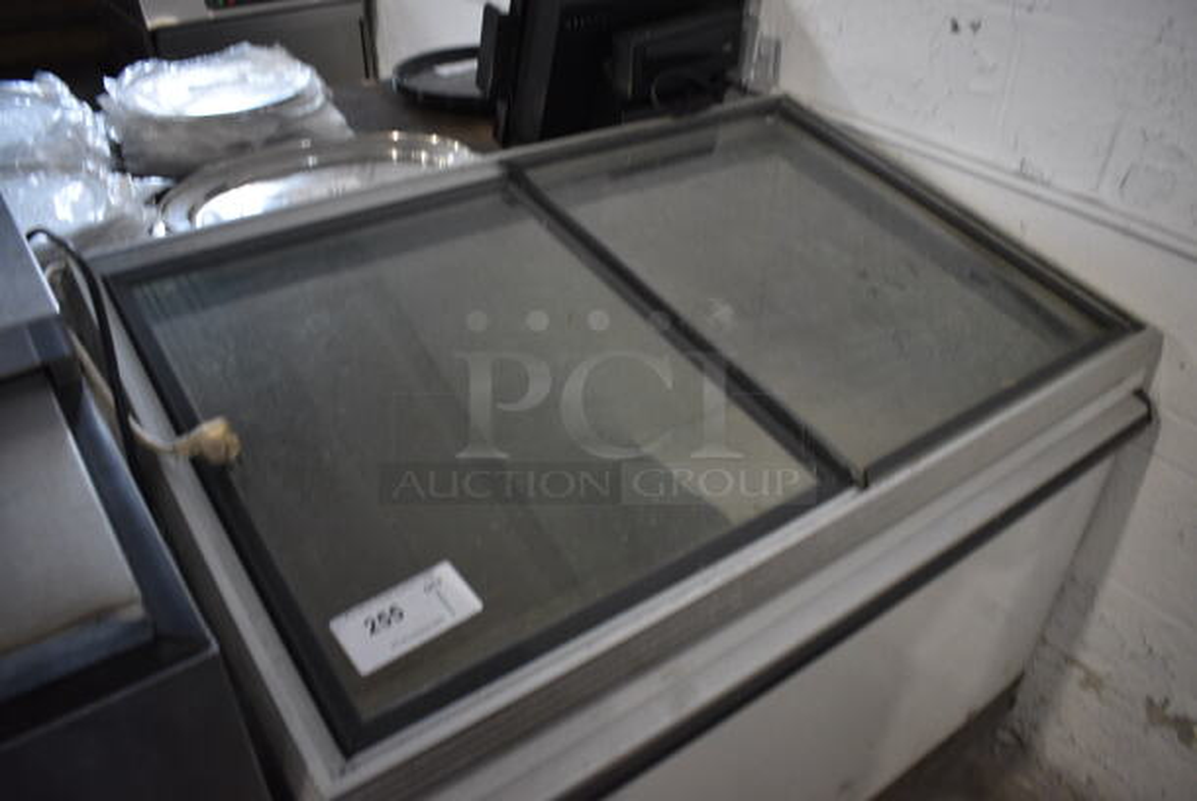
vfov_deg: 48.0
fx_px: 899
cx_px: 598
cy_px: 400
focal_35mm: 27
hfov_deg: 67.3
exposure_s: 1/125
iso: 1400
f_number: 3.5
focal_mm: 18
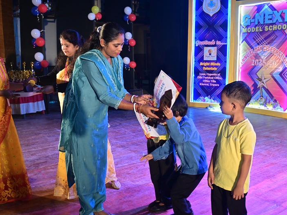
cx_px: 157
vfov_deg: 29.2
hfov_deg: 38.3
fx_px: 413
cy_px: 108
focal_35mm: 50
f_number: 4.8
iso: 640
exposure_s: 1/125
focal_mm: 30.5
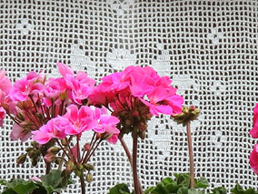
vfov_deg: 3.3
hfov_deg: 4.4
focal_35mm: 446
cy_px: 137
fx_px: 3324
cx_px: 146
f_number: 4.7
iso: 640
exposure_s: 1/250
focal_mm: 49
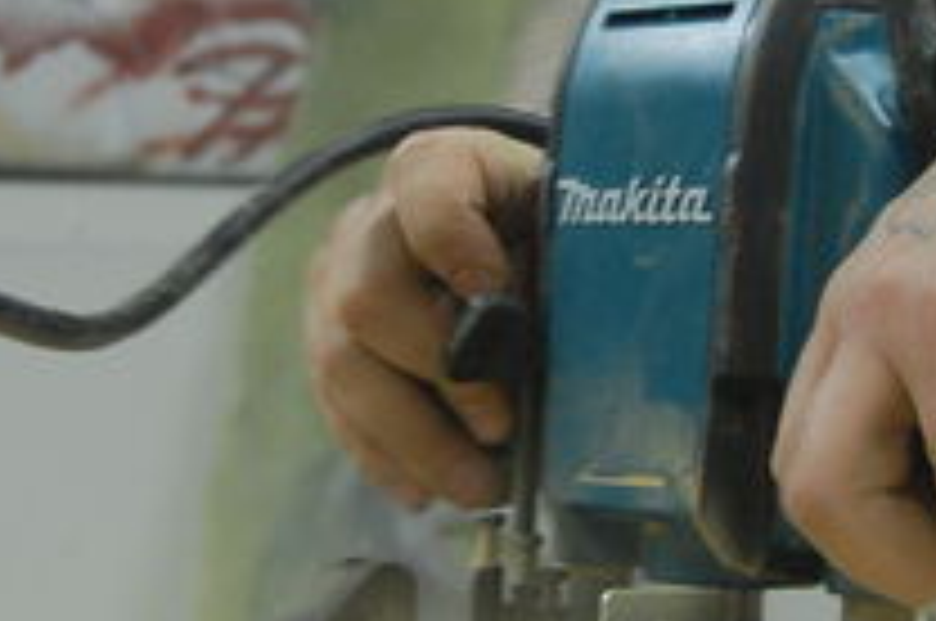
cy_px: 288
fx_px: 3115
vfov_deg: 11.4
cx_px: 634
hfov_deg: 17.0
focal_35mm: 120
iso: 800
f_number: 4.2
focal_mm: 26
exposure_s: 1/15
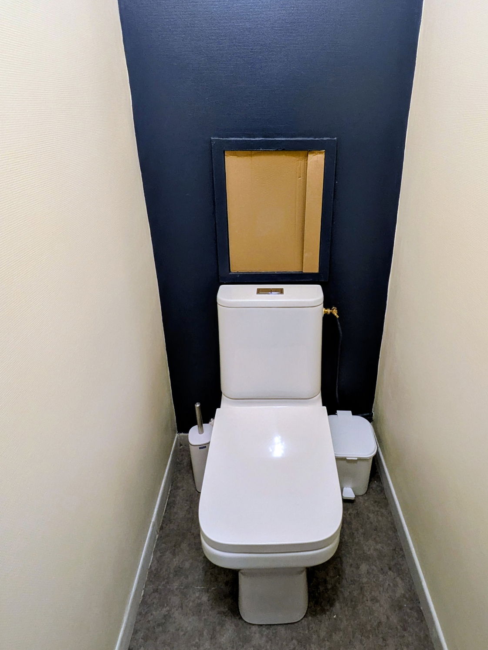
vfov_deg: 80.8
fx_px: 376
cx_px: 278
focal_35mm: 20
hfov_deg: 65.7
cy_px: 261
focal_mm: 1.83
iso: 155
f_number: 2.2
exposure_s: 1/25
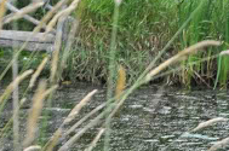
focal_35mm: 280
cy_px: 18
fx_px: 1775
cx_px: -74
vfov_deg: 4.9
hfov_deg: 7.3
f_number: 5.6
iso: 400
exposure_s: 1/30
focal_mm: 55
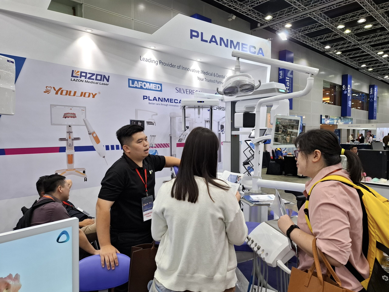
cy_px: 146
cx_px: 194
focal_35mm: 23
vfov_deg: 58.9
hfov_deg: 73.9
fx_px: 258
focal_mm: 5.54
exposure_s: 1/100
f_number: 1.8
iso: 100
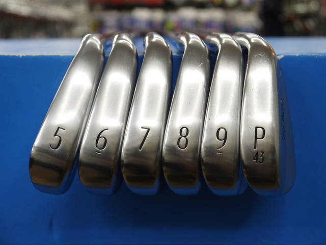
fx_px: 490
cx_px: 163
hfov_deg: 36.8
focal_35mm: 52
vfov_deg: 28.0
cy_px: 122
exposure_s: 1/60
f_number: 4.7
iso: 160
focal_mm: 26
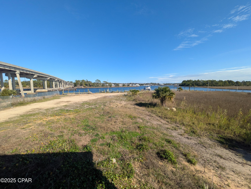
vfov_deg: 85.7
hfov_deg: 102.0
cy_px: 94
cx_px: 126
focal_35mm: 14
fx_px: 102
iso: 49
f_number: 2.2
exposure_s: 1/1553
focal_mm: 1.83
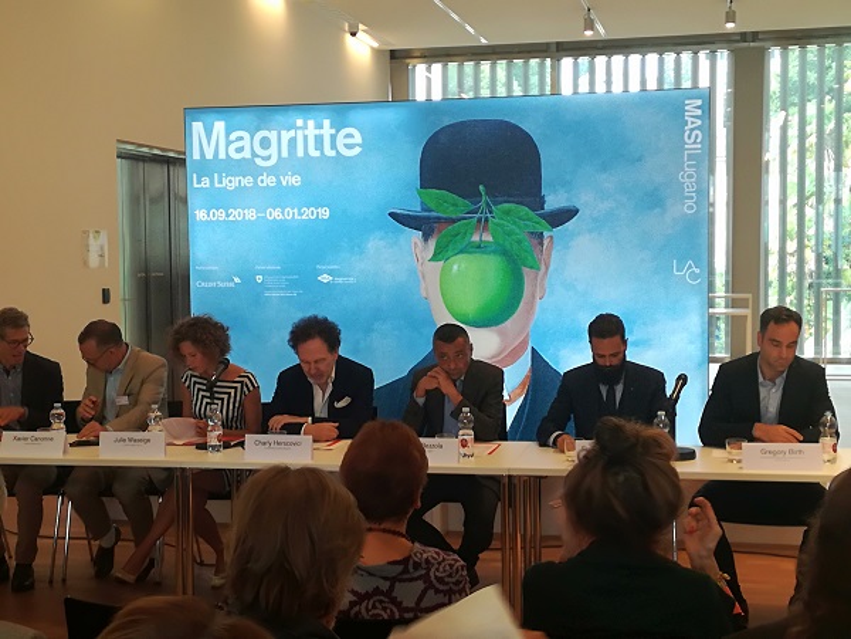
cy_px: 320
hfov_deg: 37.5
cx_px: 426
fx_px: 1254
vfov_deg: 28.6
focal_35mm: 51
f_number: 2
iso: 64
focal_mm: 3.79
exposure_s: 1/33.3
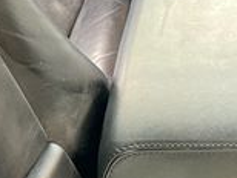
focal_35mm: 108
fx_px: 741
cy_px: 78
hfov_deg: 17.7
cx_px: 237
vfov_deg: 13.7
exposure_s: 1/60
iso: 320
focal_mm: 5.7
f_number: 1.5
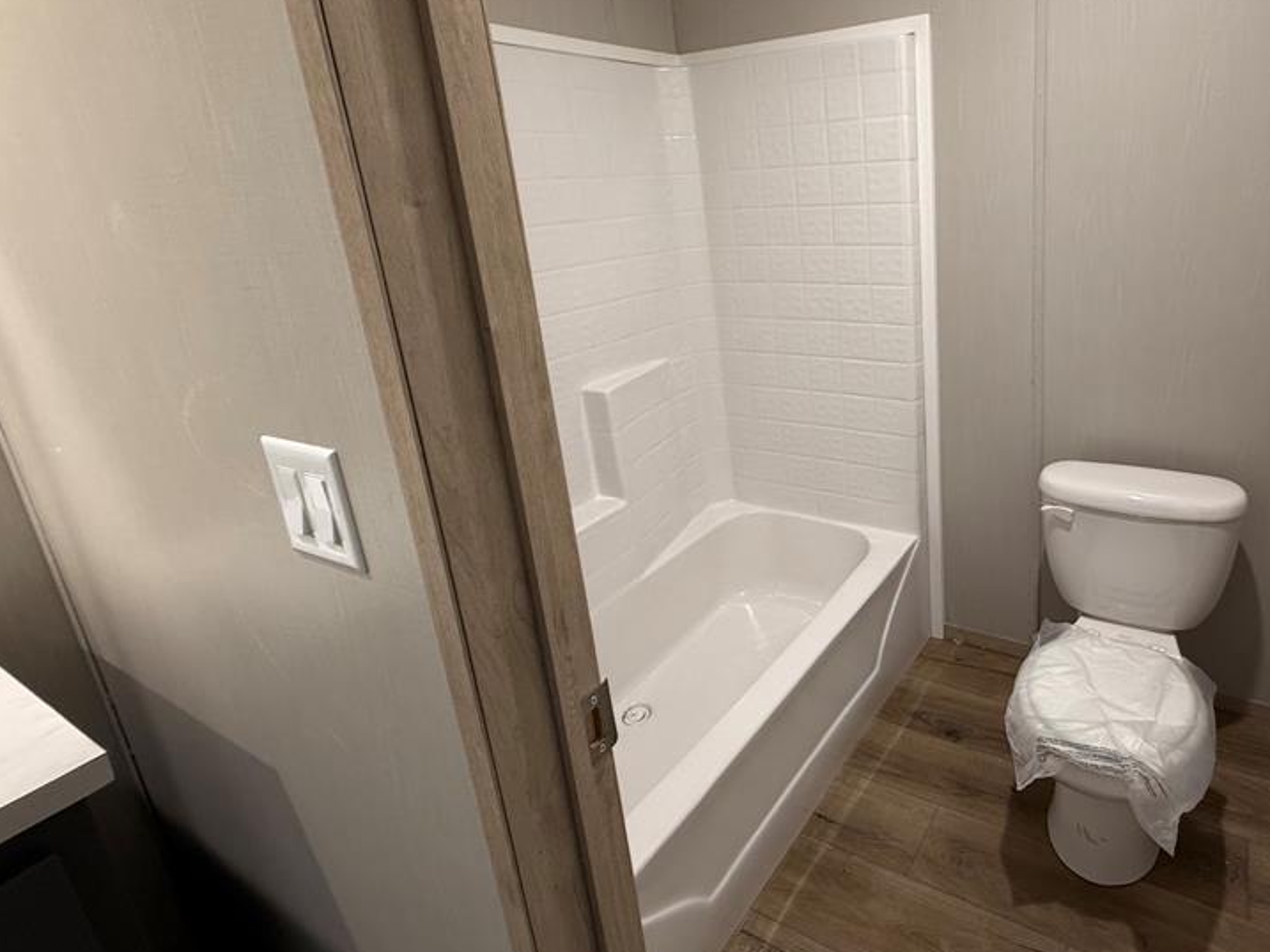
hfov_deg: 79.1
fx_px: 734
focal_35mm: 20
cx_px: 843
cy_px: 384
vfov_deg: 65.4
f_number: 2.2
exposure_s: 1/60
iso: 160
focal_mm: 2.22
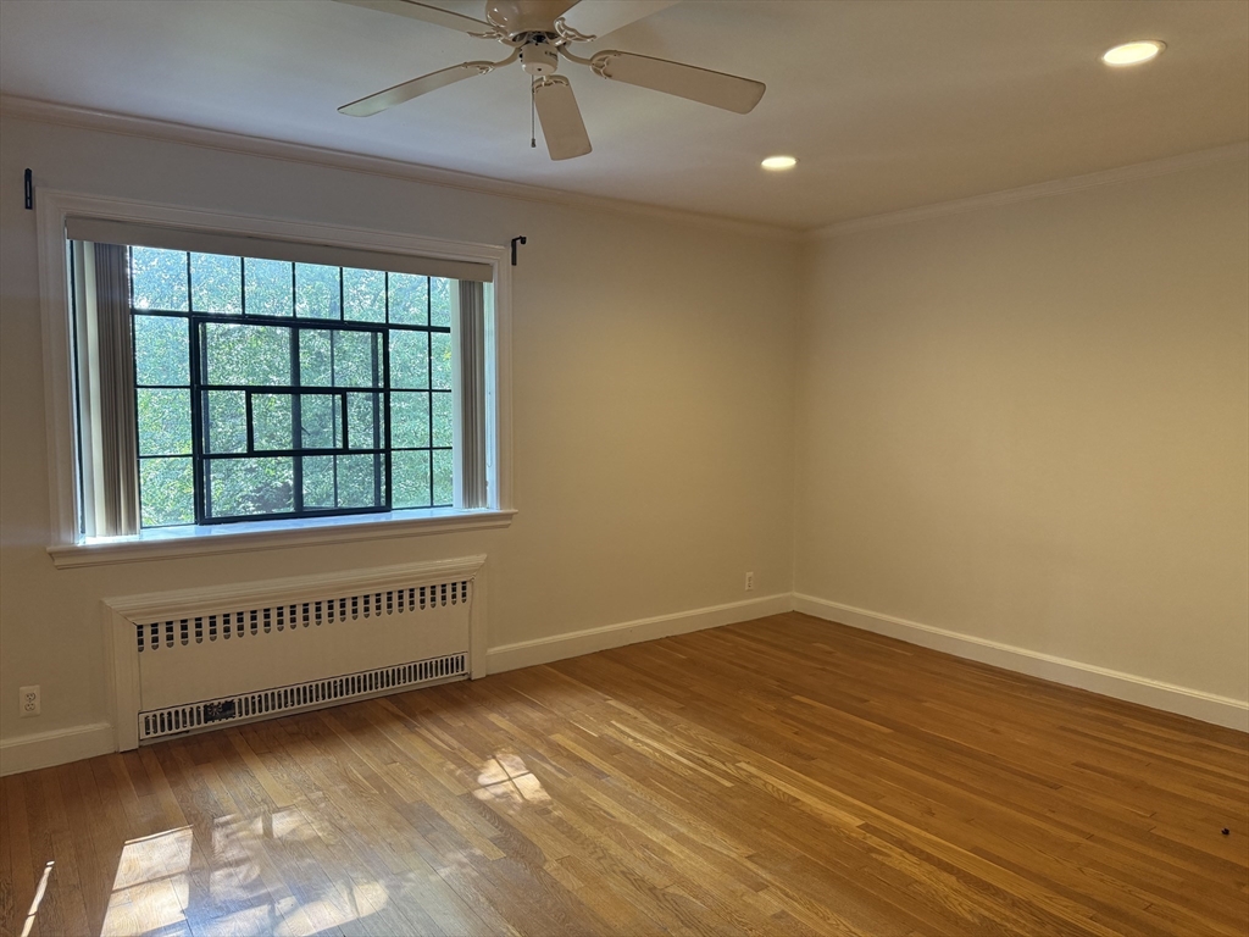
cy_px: 468
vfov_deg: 56.8
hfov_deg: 71.6
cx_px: 624
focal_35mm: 24
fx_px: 866
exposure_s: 1/120
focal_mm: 6.76
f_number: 1.78
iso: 200
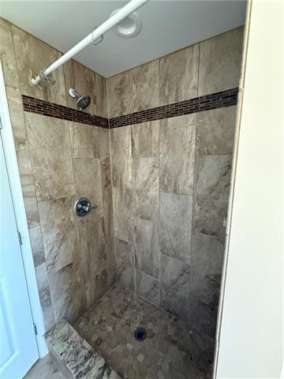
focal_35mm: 14
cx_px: 142
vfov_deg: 102.1
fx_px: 153
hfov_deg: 85.7
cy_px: 190
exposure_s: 1/60
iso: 800
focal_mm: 2.22
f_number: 2.2
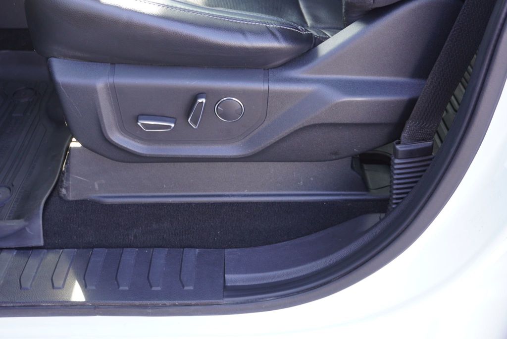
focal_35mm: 36
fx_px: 507
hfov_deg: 53.1
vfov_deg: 36.9
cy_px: 170
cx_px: 254
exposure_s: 1/60
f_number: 4.5
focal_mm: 24
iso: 400
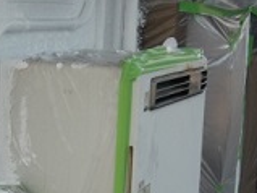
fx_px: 794
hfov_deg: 18.4
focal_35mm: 107
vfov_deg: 13.7
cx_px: 158
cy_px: 185
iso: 64
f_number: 3.9
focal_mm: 6.66
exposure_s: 1/125
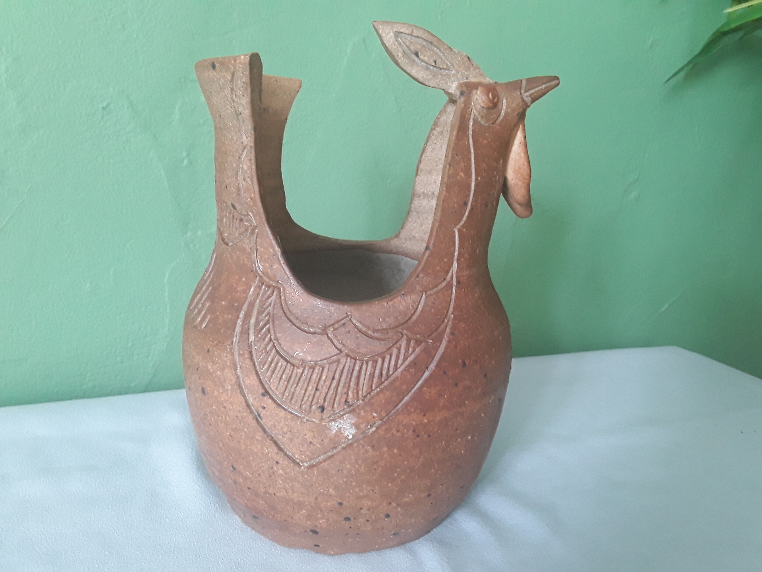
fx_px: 594
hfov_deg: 65.3
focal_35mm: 27
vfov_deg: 51.4
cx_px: 381
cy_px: 286
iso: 100
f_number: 1.9
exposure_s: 1/33
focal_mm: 2.91
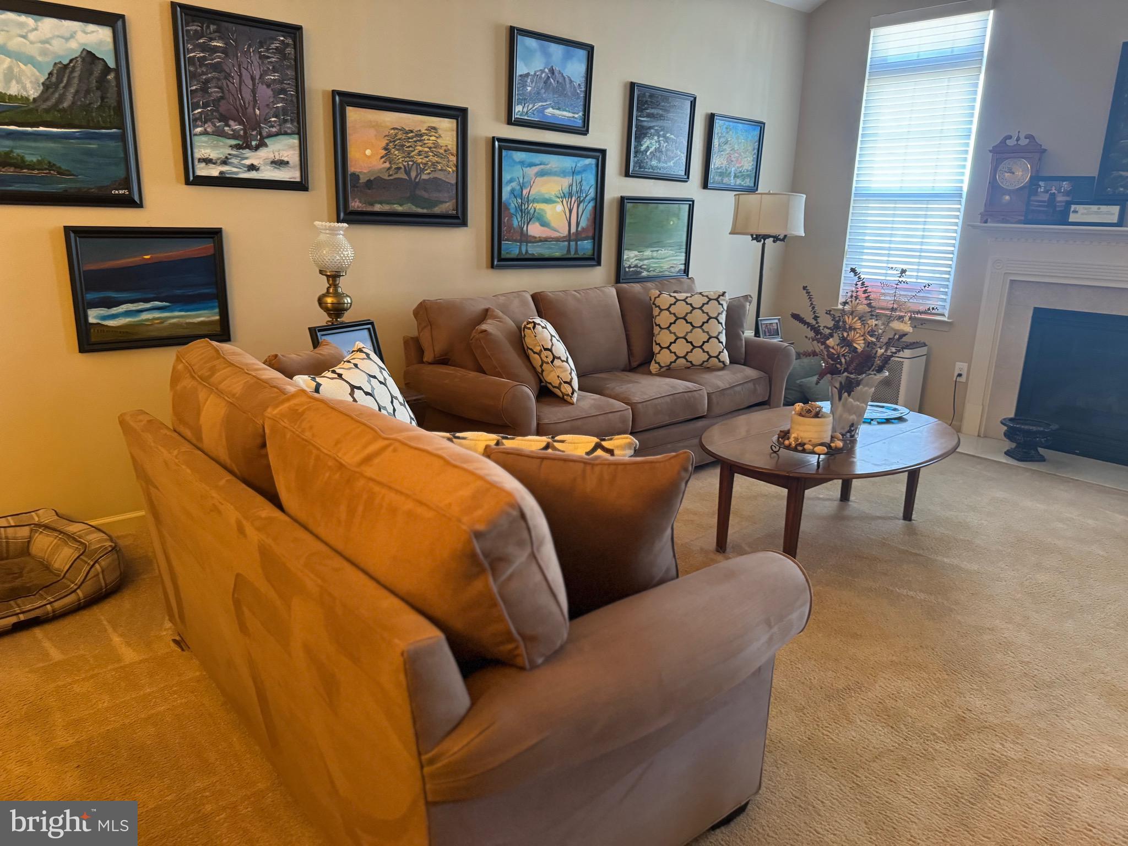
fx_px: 782
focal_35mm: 24
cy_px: 423
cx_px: 564
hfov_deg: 71.6
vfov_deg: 56.8
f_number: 1.78
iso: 640
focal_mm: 6.76
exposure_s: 1/60
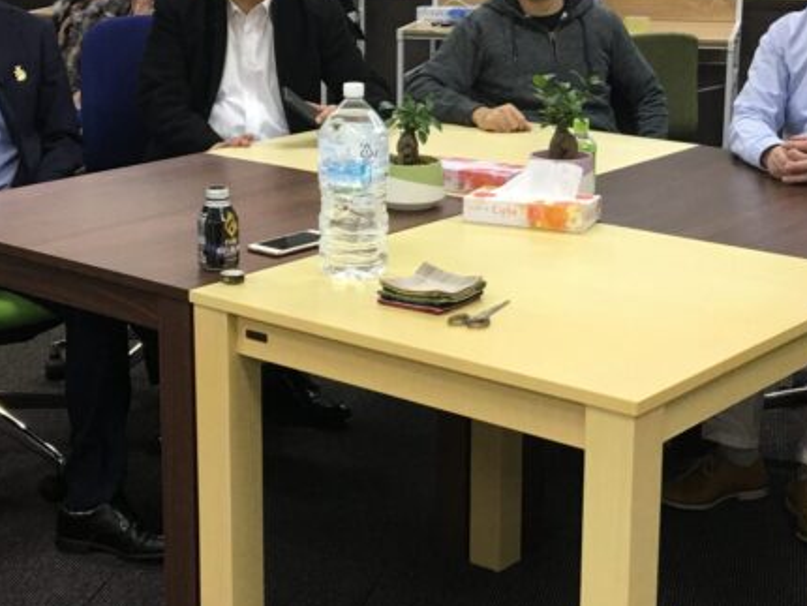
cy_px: 242
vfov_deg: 21.3
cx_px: 413
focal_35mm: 69
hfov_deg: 28.1
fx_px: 1609
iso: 40
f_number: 2.2
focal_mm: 4.15
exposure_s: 1/30
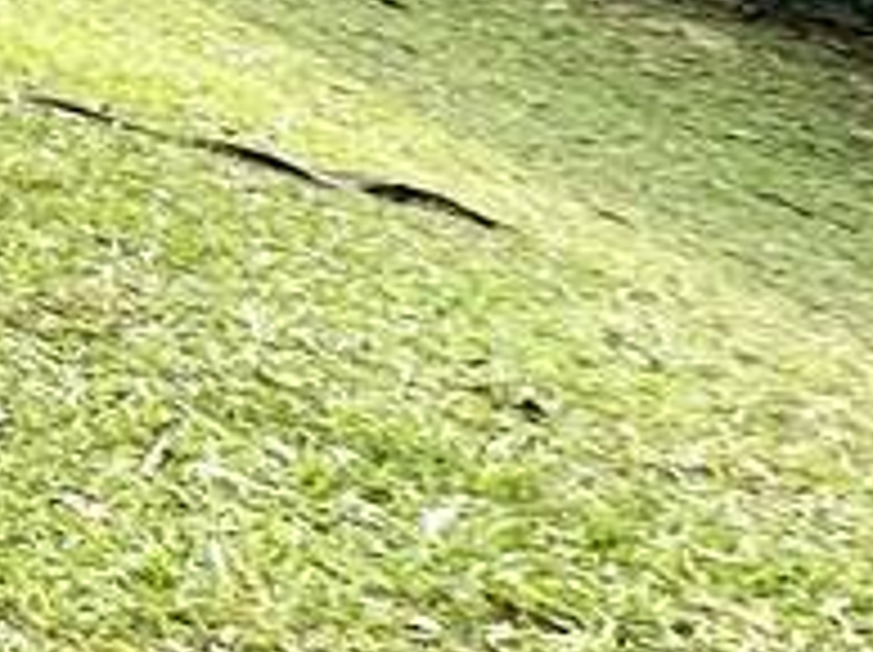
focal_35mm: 104
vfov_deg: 12.4
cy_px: -692
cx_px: -2246
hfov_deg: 9.4
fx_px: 2620
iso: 40
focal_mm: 2.22
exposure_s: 1/285
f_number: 2.2
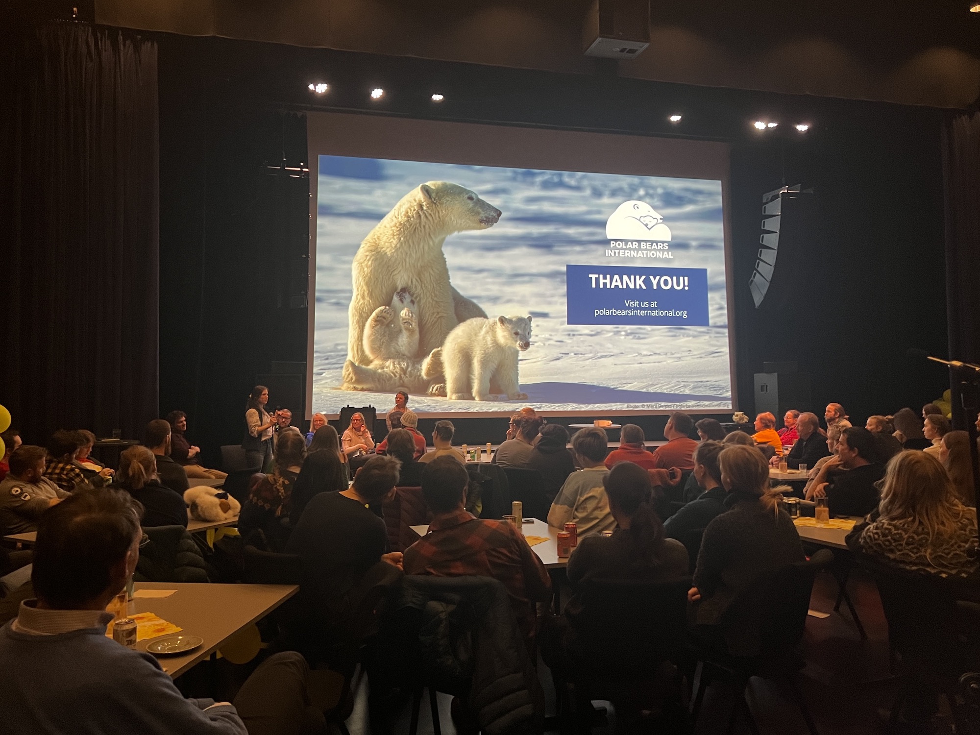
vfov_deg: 53.1
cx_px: 490
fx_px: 736
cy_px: 368
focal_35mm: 26
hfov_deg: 67.3
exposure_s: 1/48
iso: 320
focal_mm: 5.7
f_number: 1.5
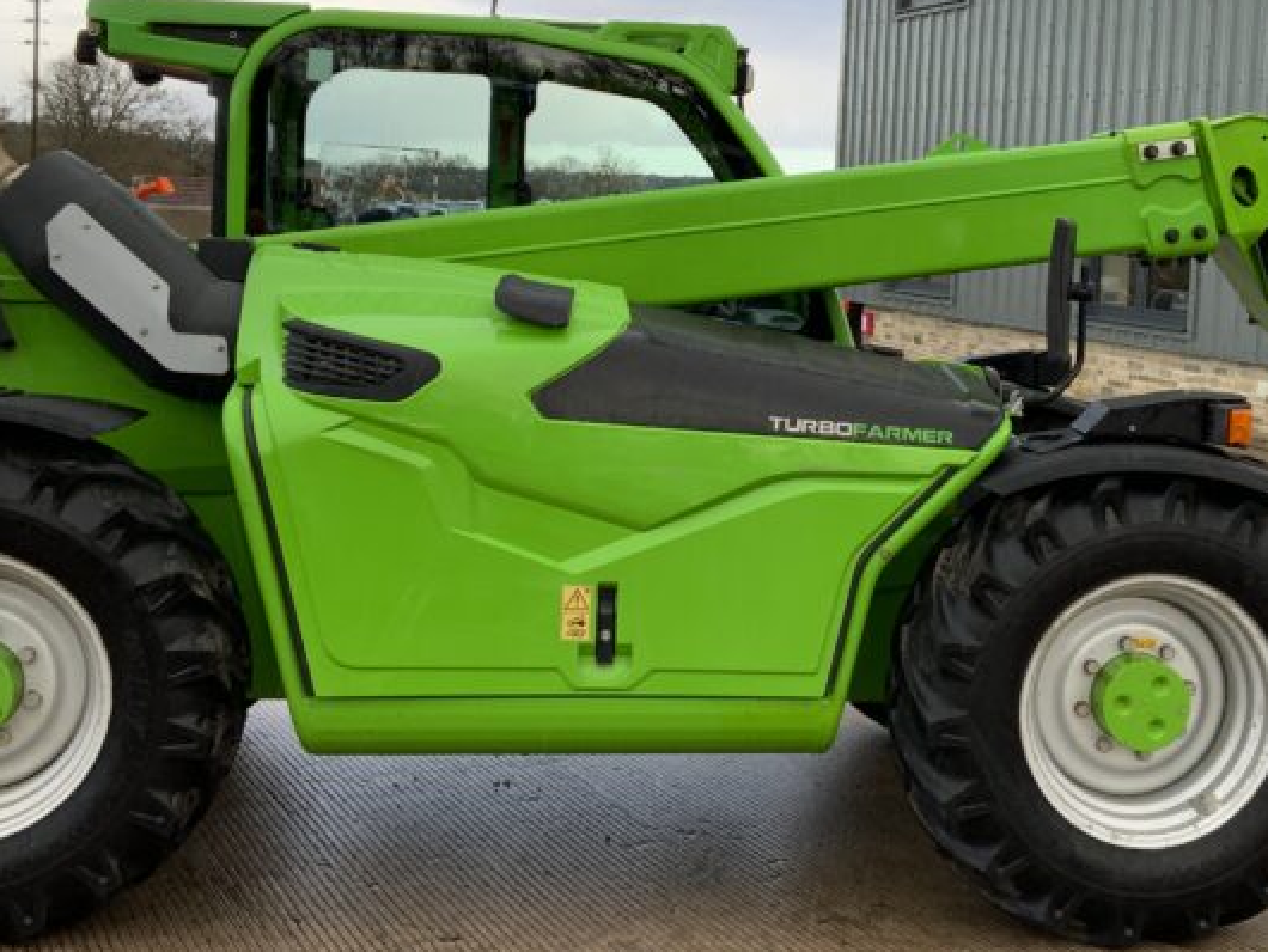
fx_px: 2052
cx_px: 799
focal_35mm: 56
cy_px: 294
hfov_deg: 34.1
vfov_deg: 25.9
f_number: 1.8
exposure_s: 1/188
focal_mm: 3
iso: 16
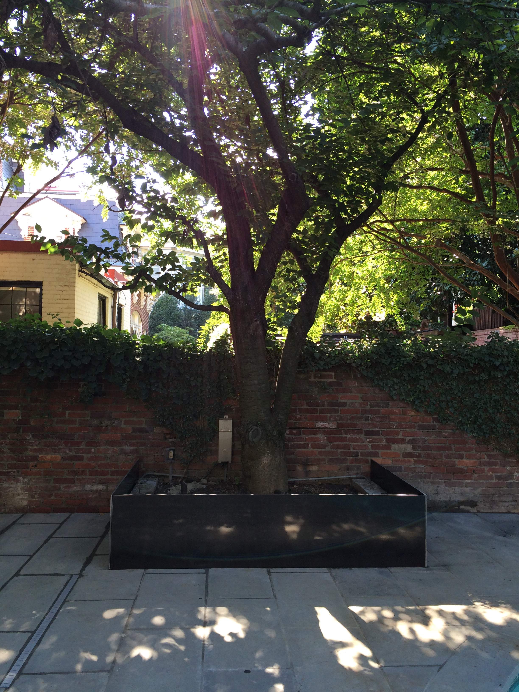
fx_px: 580
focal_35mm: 29
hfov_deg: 48.2
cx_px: 260
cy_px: 346
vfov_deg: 61.7
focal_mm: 4.15
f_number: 2.2
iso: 50
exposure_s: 1/120
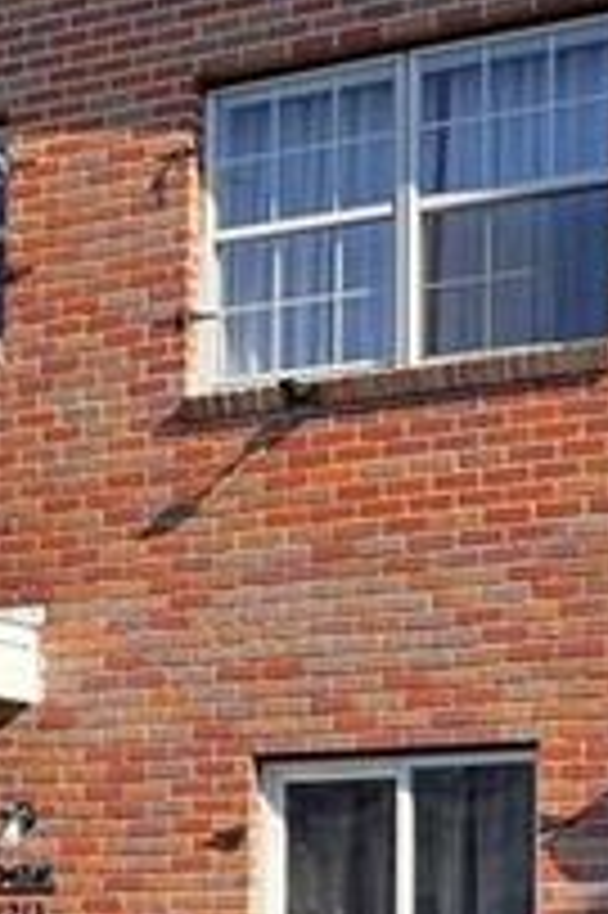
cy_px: 862
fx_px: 2258
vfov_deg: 22.2
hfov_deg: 15.1
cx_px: 603
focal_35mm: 89
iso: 50
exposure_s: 1/2083
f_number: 1.5
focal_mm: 5.7
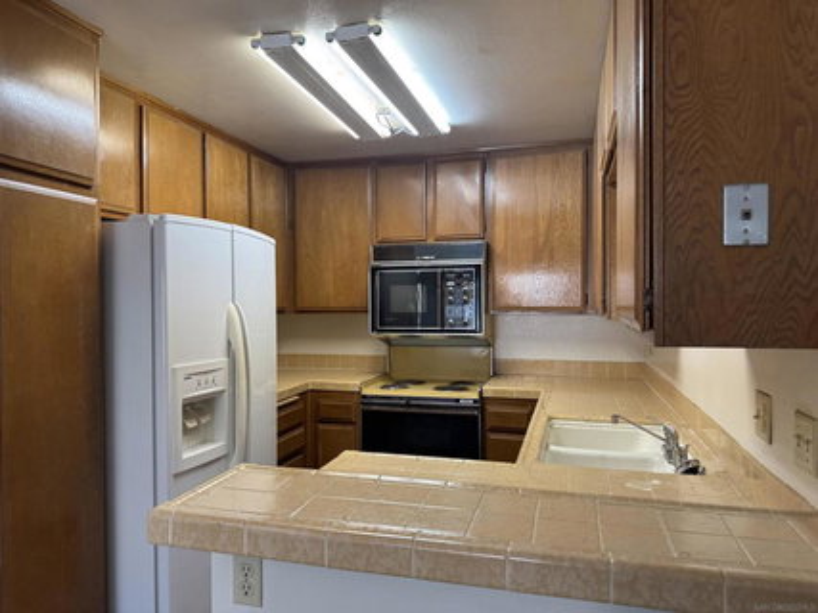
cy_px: 306
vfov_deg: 56.8
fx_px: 567
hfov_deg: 71.6
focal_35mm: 24
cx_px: 409
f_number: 1.78
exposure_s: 1/120
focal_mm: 6.76
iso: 160
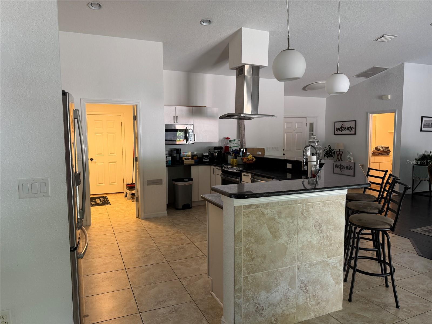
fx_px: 300
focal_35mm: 24
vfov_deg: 56.8
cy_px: 162
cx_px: 216
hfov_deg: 71.6
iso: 125
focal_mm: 6.76
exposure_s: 1/60
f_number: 1.78
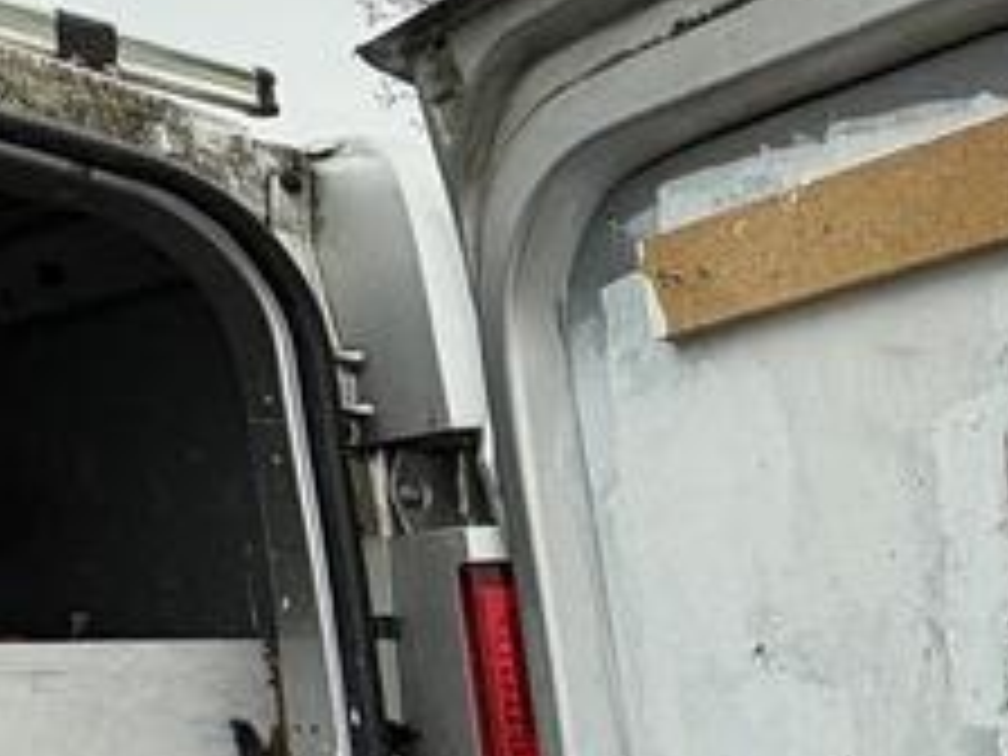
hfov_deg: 29.8
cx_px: 1184
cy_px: 792
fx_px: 1631
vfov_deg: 24.6
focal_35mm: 56
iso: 40
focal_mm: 2.22
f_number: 2.2
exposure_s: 1/157
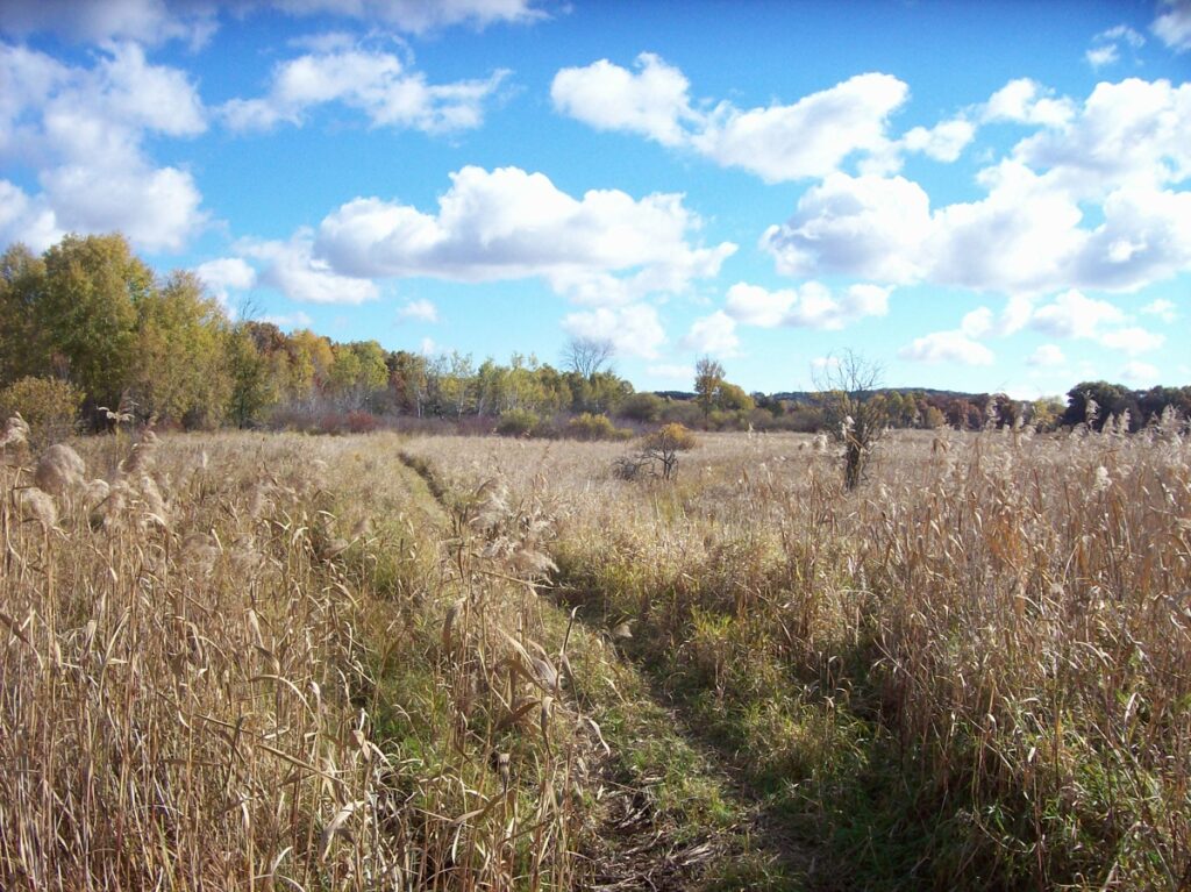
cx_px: 596
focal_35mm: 36
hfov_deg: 51.4
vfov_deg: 39.6
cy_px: 446
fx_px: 1238
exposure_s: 1/569
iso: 80
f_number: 4.8
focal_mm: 6
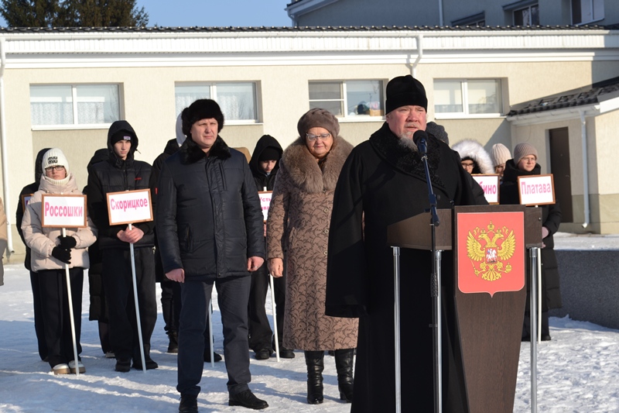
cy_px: 206
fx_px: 1418
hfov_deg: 24.6
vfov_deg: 16.5
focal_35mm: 82
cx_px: 310
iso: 100
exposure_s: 1/200
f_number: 9
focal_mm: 55
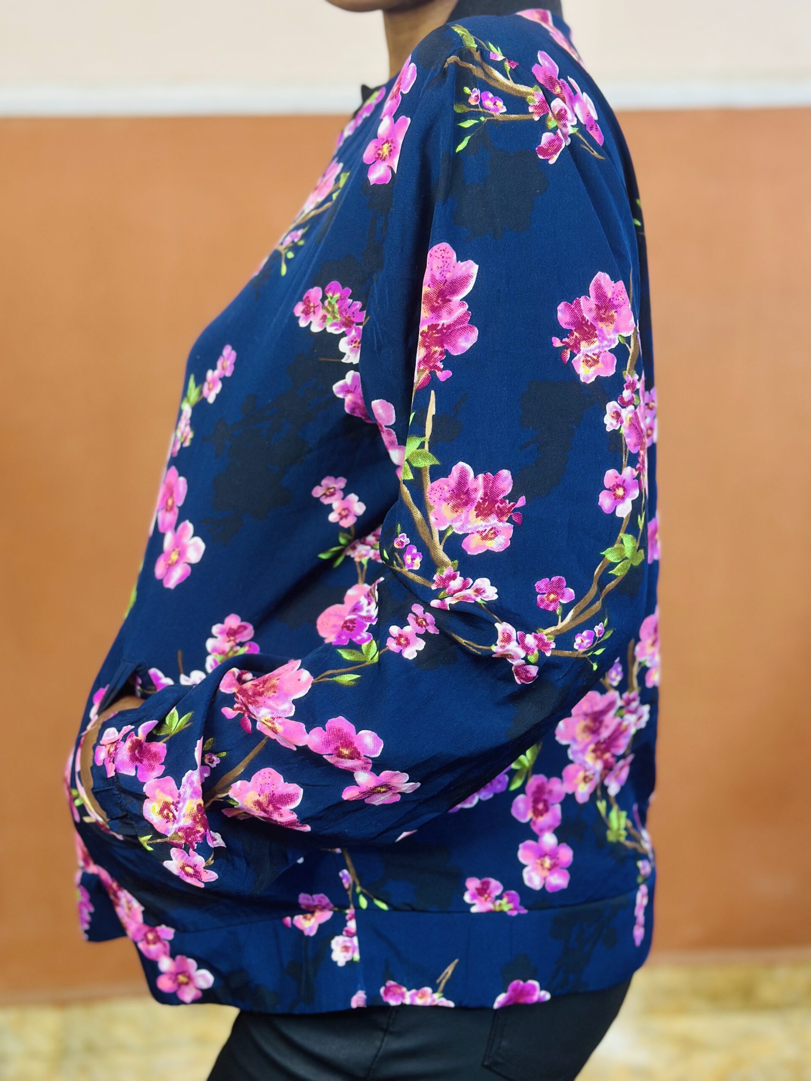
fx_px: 1499
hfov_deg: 30.3
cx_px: 406
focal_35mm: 48
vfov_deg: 39.7
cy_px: 540
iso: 125
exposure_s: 1/50
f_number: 1.78
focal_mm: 6.86
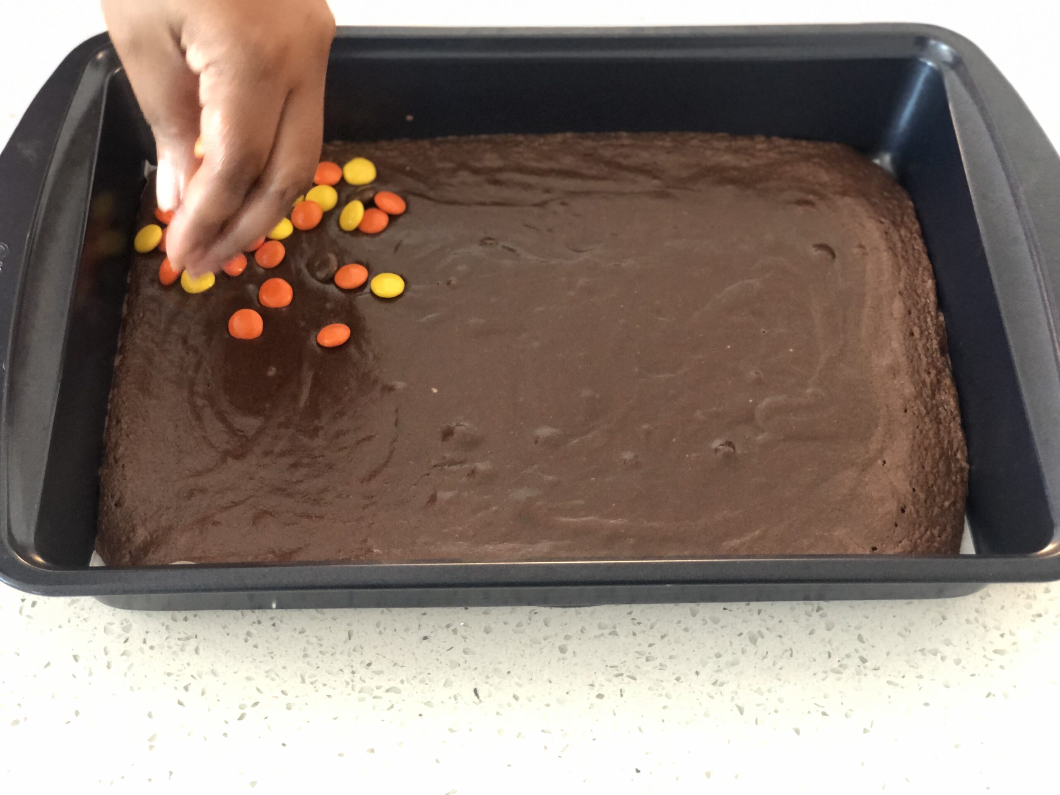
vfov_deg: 28.0
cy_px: 398
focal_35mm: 52
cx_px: 530
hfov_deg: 36.8
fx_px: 1592
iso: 200
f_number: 2.4
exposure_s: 1/8
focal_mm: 6
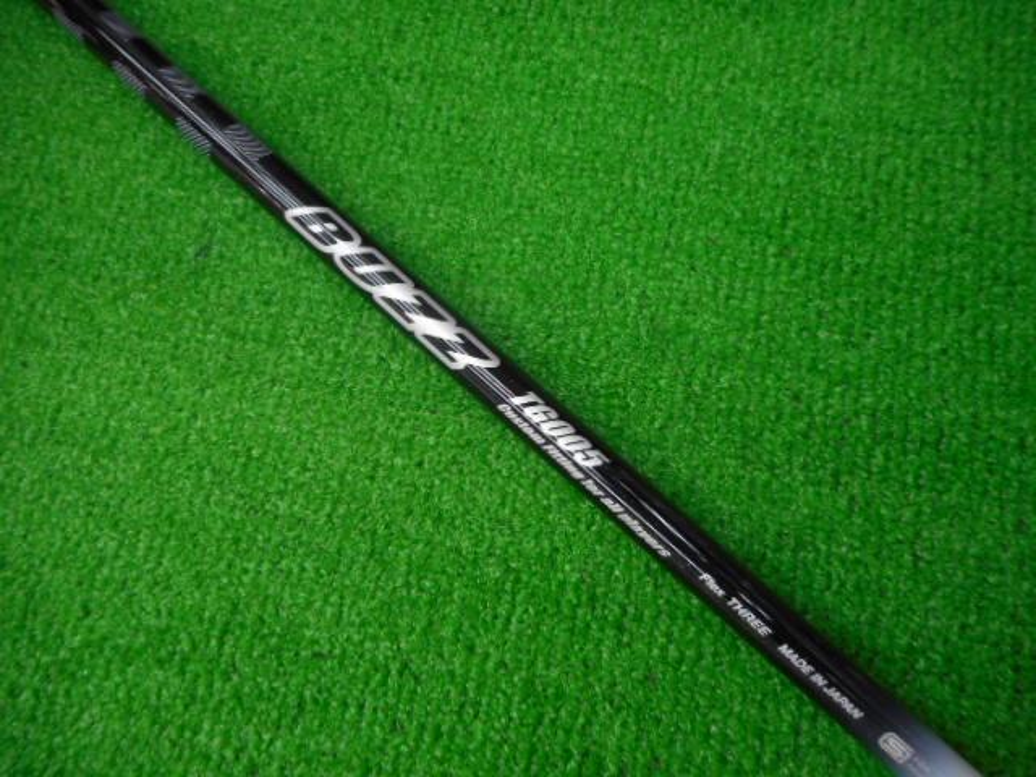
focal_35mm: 25
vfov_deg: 54.9
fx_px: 748
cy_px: 388
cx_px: 518
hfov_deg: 69.4
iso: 180
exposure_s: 1/30
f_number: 3.7
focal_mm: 4.5
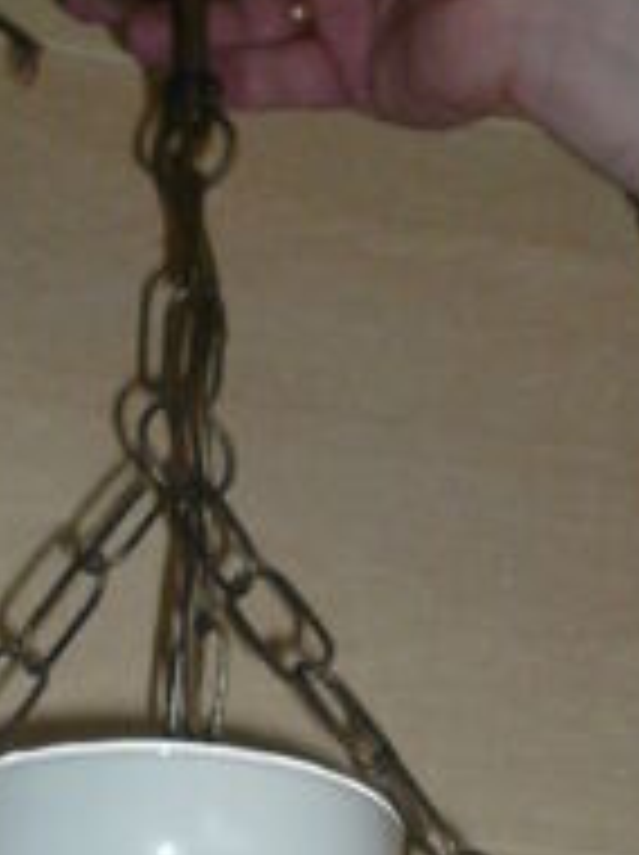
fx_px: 2664
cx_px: 122
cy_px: 1094
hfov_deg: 13.6
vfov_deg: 17.2
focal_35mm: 108
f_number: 2.9
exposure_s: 1/30
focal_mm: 5.2
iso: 100
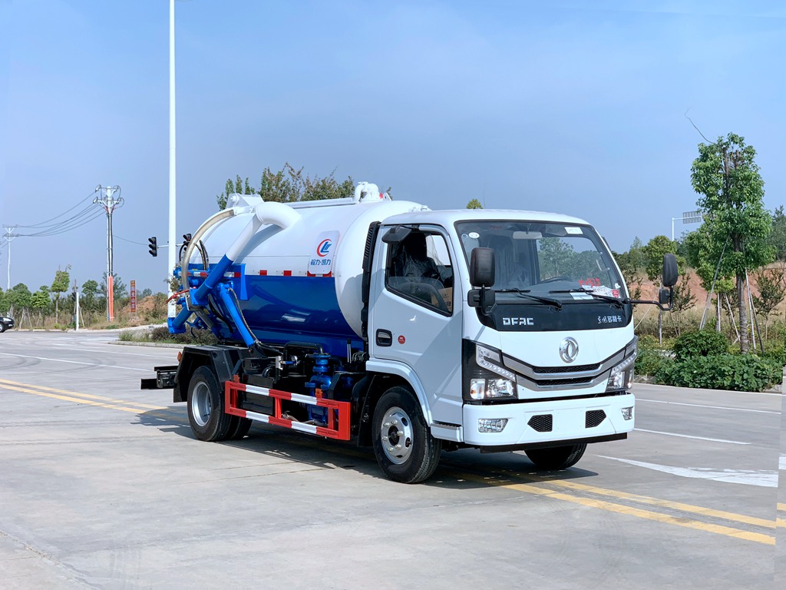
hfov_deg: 36.8
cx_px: 393
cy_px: 295
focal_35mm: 52
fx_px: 1181
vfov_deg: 28.0
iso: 16
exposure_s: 1/1712
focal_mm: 6
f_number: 2.4
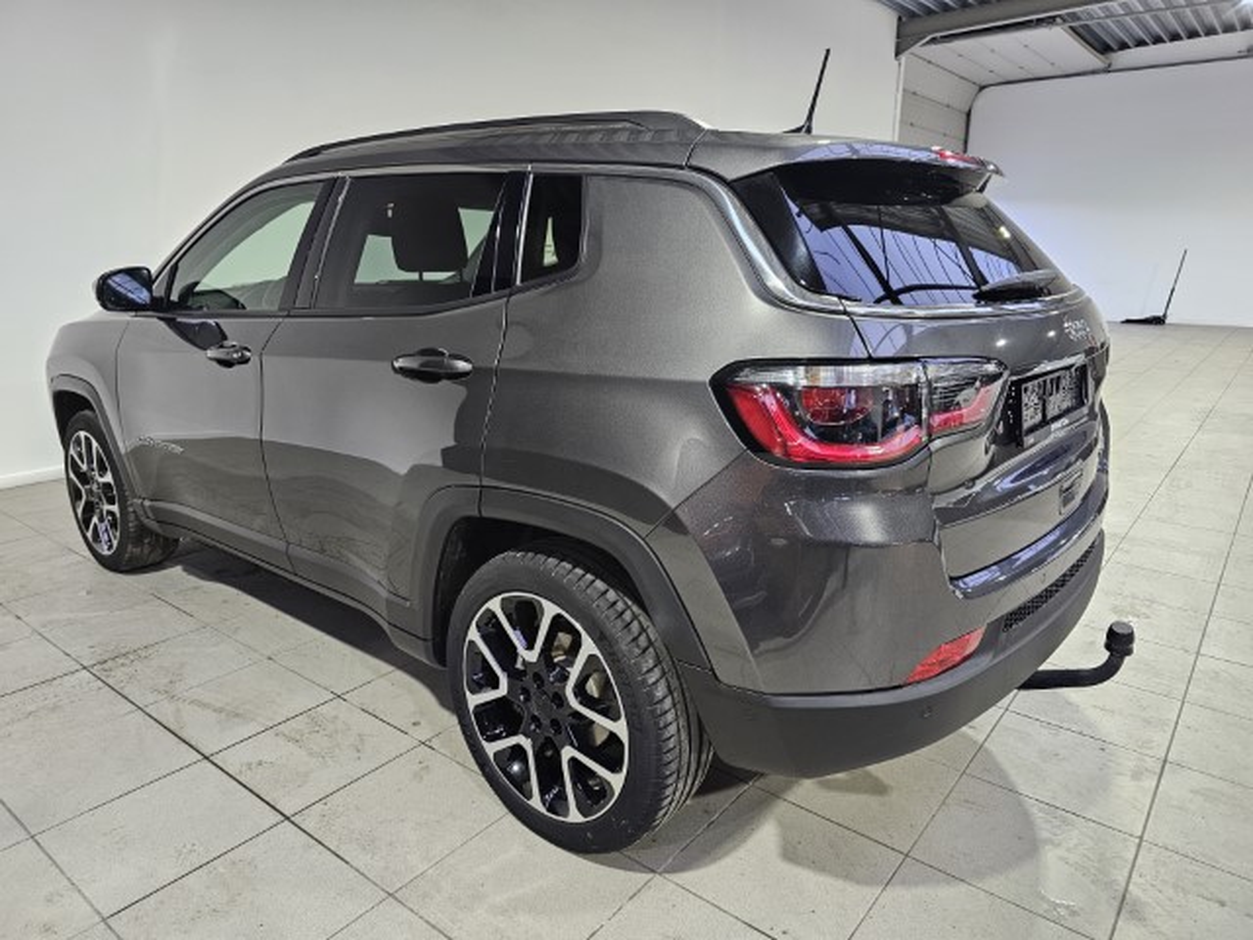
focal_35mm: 23
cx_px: 626
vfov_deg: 58.9
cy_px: 470
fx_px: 833
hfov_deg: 73.9
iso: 250
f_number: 1.7
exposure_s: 1/100
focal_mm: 6.3
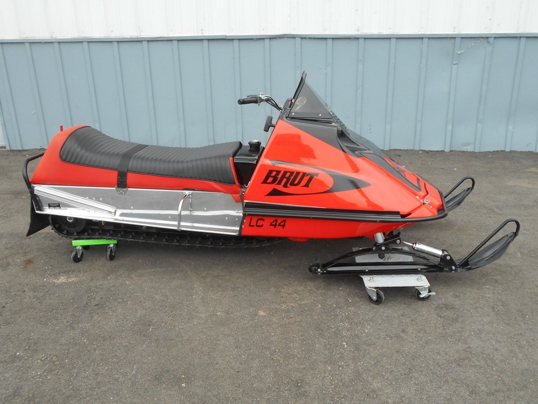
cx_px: 277
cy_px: 196
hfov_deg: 61.6
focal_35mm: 29
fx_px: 451
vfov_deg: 48.2
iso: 80
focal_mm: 5.1
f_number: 3.4
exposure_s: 1/400
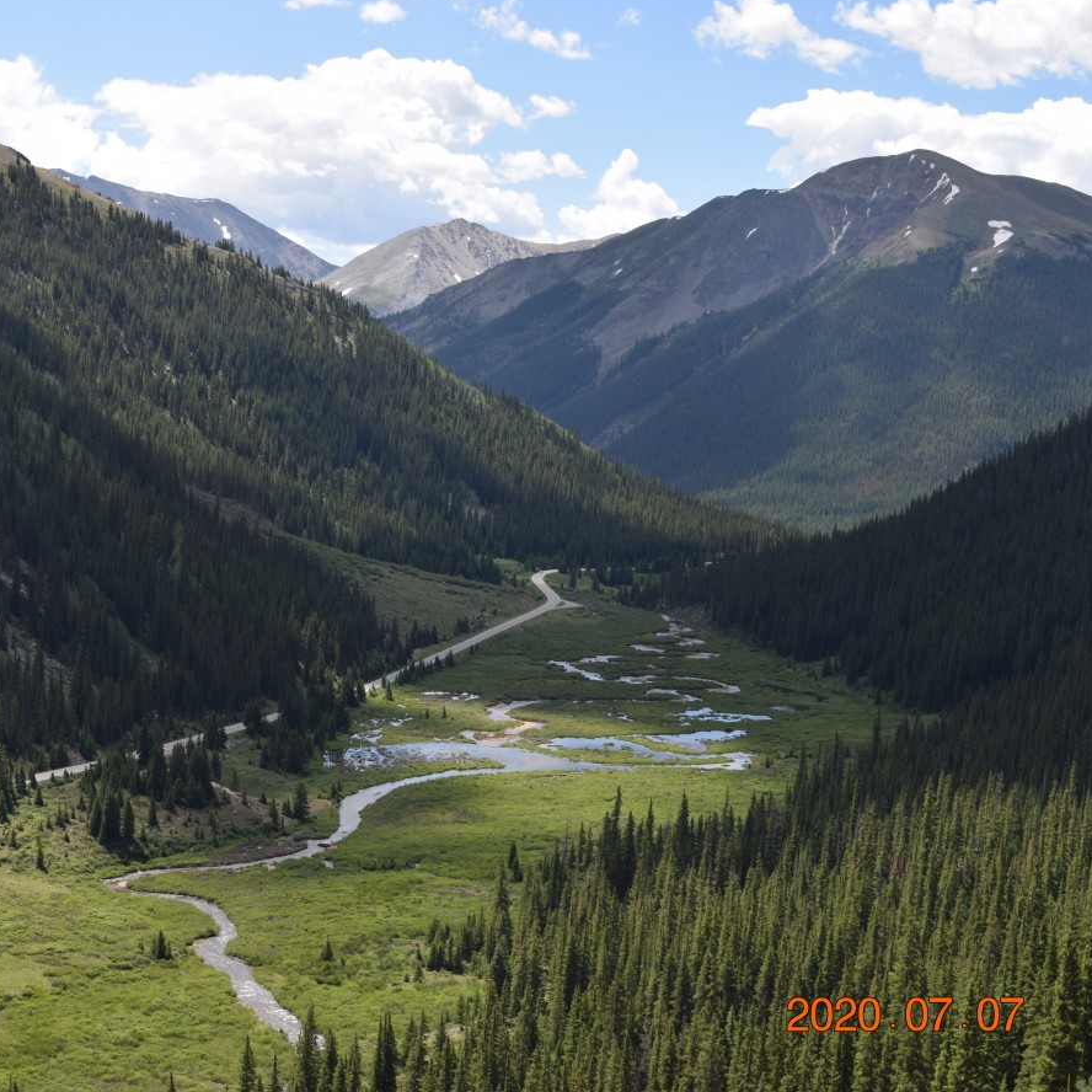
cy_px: 545
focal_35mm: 62
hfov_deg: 27.5
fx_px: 2213
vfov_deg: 27.7
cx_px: 350
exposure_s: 1/320
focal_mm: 32
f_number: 9
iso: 200
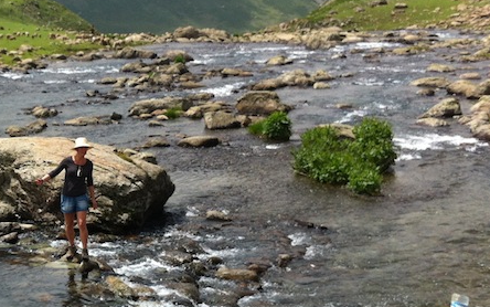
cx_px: 50
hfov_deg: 26.6
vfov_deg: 17.4
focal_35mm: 75
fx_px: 1002
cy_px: 178
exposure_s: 1/1588
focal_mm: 3.85
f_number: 2.8
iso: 80
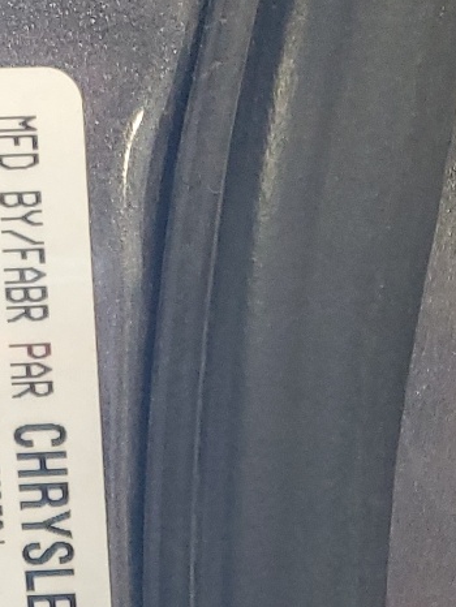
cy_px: 1176
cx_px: 219
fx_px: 2088
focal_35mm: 119
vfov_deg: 14.1
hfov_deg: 12.5
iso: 152
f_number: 1.5
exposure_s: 1/60.2
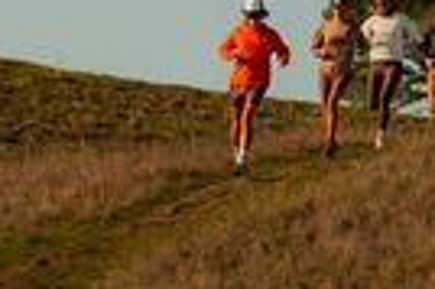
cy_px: -122
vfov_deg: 2.3
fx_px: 7217
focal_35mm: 598
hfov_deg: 3.5
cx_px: 97
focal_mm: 200
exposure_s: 1/3200
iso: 200
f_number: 3.5
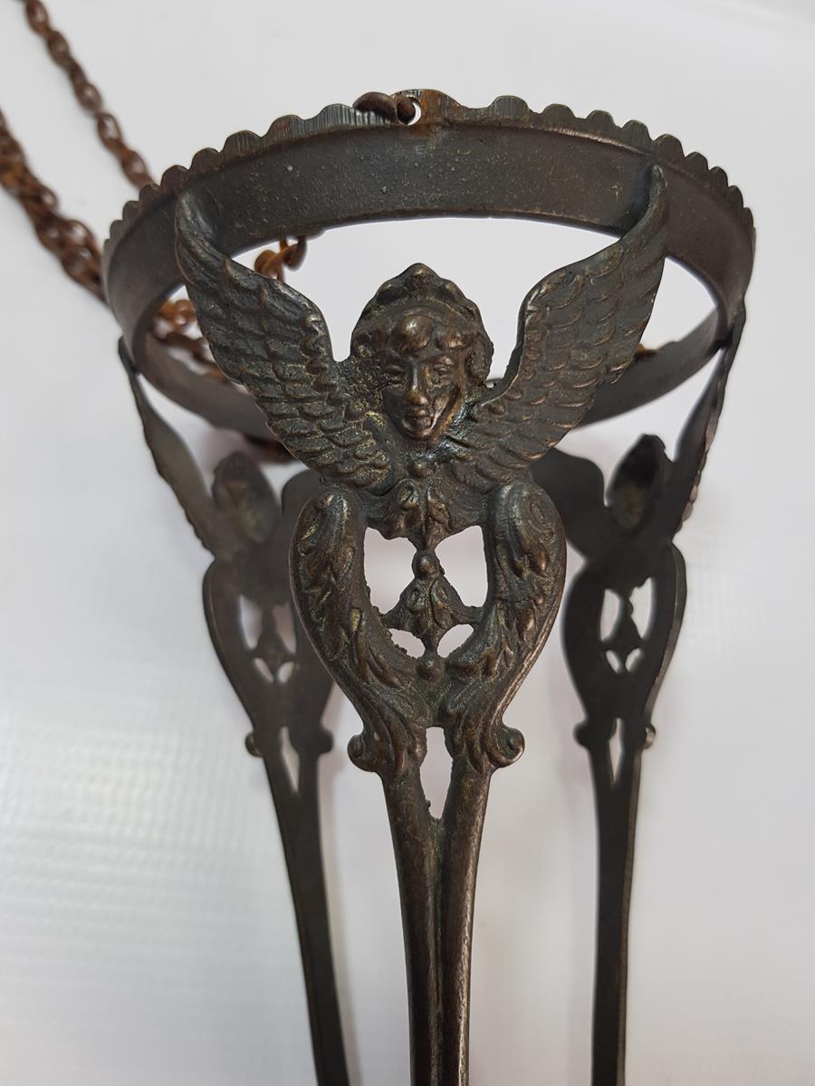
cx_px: 408
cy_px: 543
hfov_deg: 53.1
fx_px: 816
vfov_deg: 67.3
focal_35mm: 26
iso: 64
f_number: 1.7
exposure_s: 1/100
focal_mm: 4.3
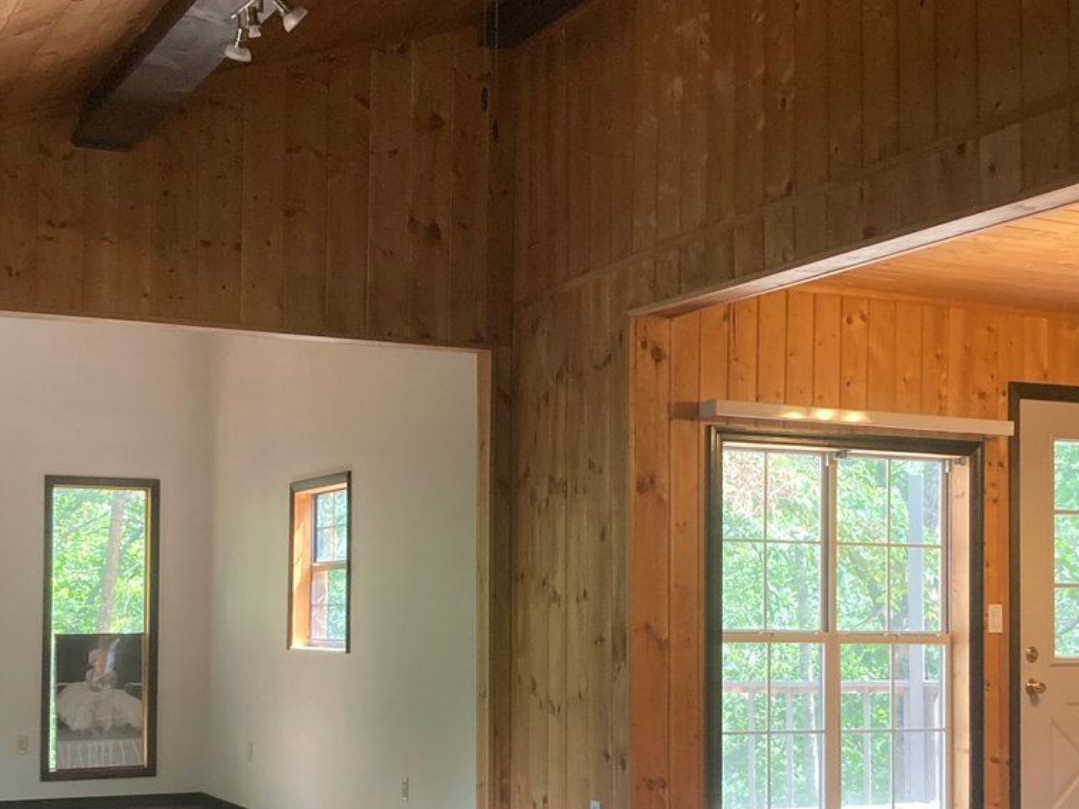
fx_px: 1746
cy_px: 578
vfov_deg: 25.9
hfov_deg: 34.3
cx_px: 531
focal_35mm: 56
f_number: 1.8
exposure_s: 1/60
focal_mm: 3.99
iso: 250
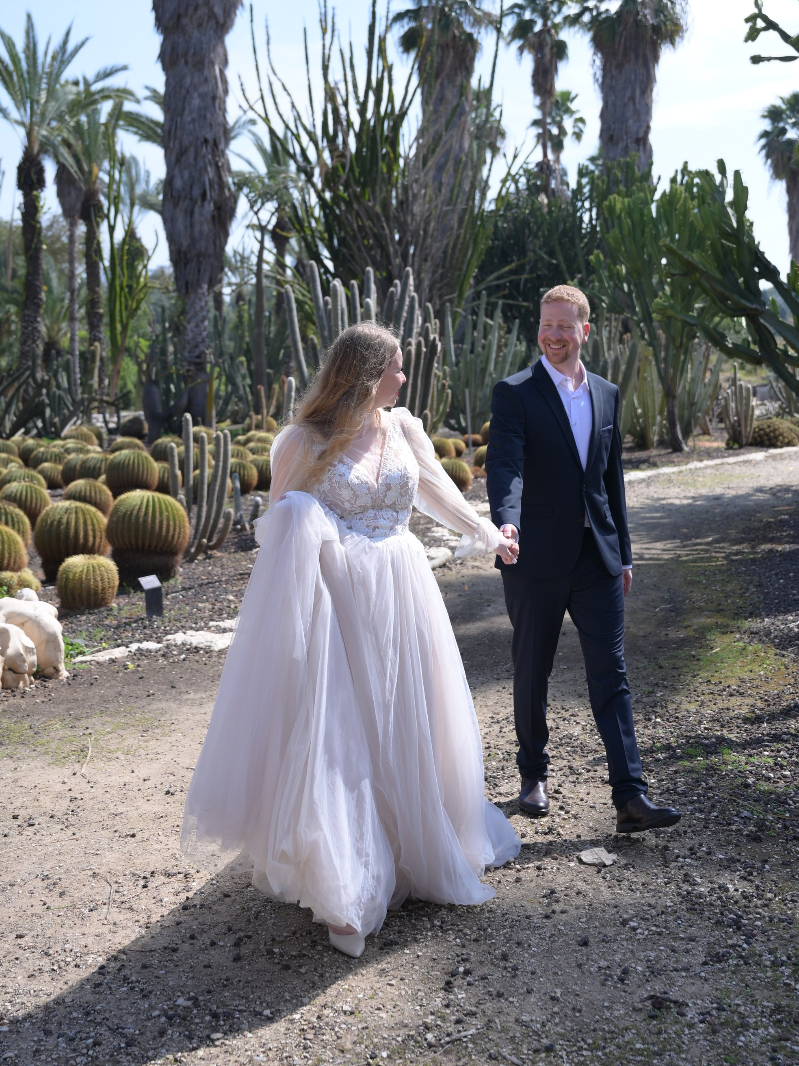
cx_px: 407
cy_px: 358
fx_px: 1407
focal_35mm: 46
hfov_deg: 31.7
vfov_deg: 41.0
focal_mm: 32.5
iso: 100
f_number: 3.5
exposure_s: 1/1000
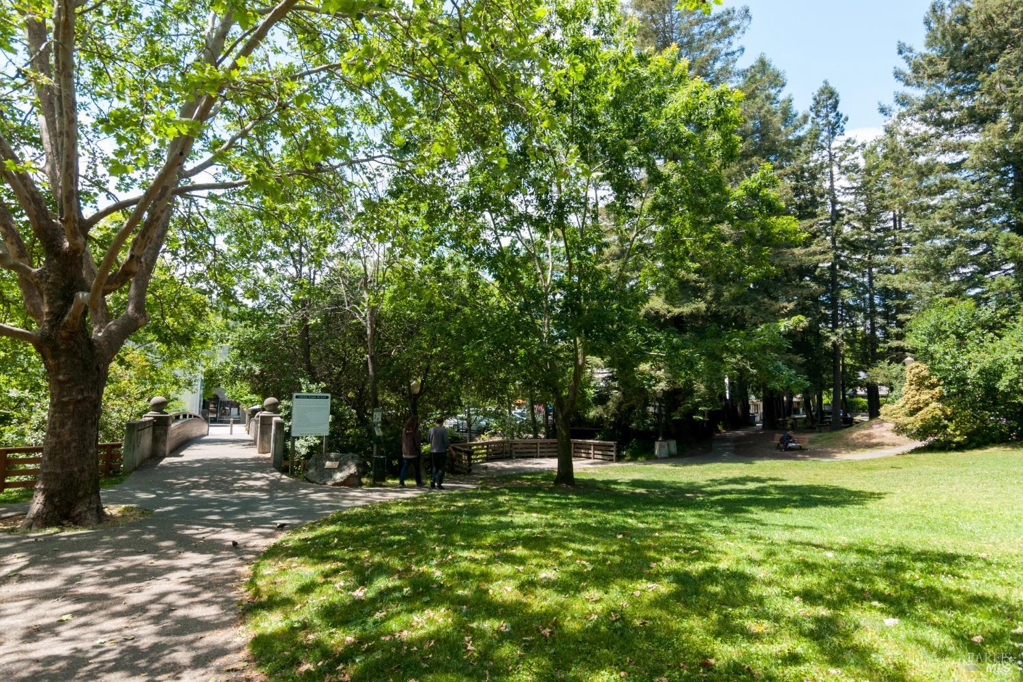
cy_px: 341
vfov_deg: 67.4
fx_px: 511
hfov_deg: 90.0
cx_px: 512
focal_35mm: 18
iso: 400
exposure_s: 1/320
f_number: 8
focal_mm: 12
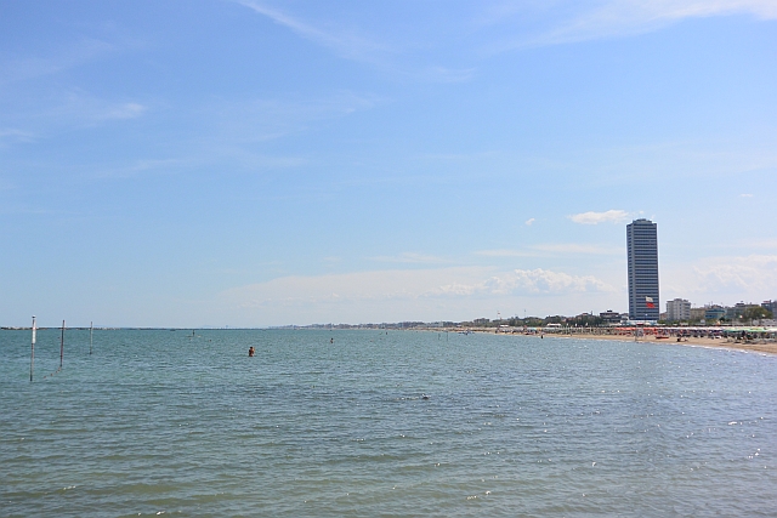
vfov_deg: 36.9
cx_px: 388
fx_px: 777
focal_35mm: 36
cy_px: 259
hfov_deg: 53.1
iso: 160
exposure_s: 1/1600
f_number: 5.6
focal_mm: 13.6
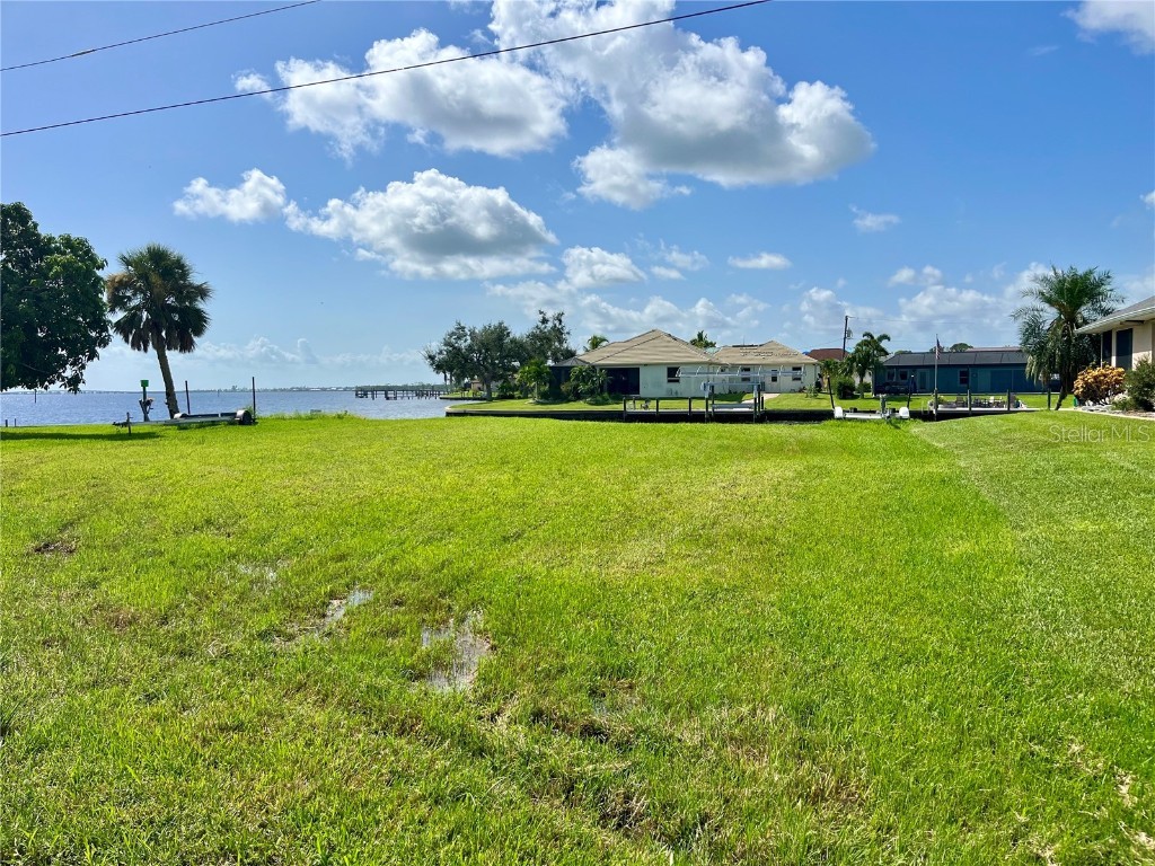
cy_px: 433
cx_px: 578
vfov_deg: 53.1
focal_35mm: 26
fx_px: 868
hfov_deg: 67.3
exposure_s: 1/6173
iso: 50
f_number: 1.6
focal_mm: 5.1
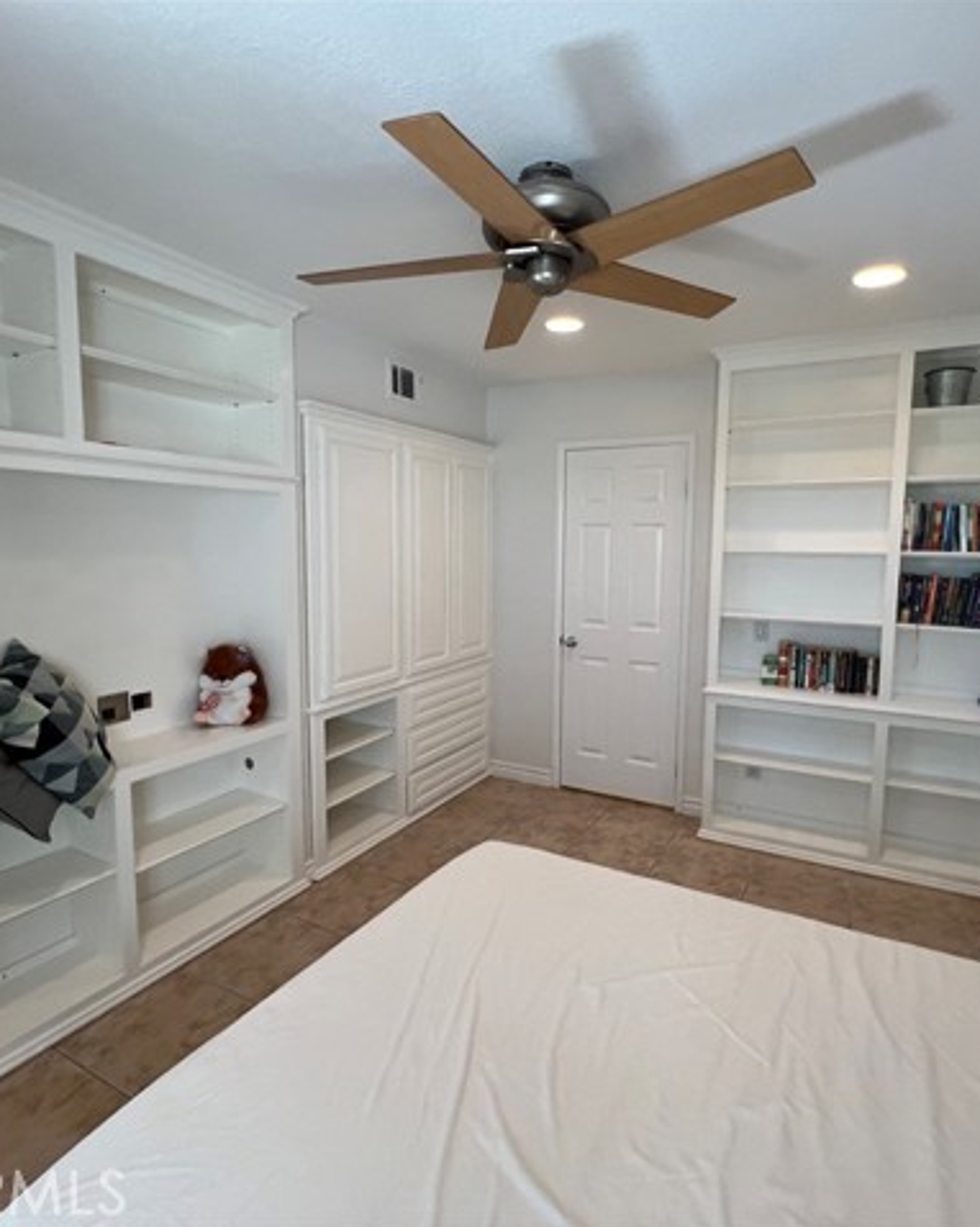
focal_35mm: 17
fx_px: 617
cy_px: 614
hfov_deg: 76.8
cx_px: 526
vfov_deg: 89.7
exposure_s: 1/120
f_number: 1.8
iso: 250
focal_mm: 1.57
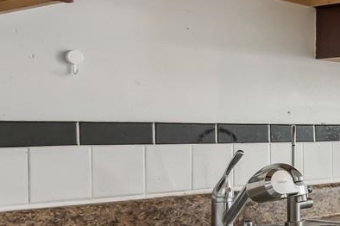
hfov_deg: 23.2
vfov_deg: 20.9
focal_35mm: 65
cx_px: 542
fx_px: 613
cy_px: 117
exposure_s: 6
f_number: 11
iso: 100
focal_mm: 16
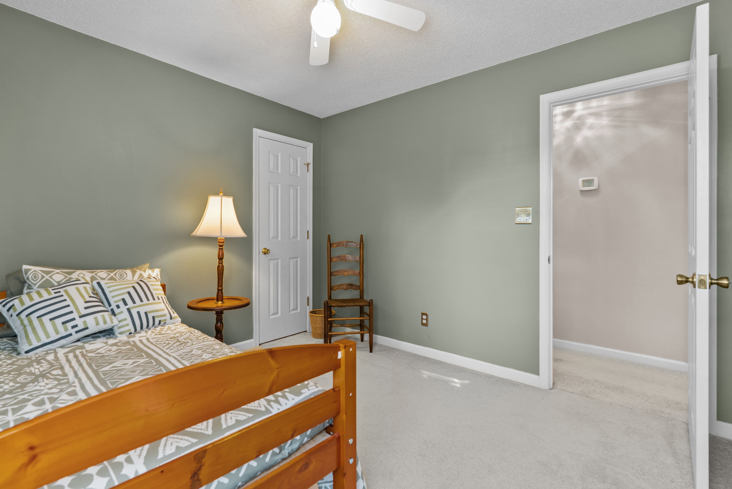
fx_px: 325
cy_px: 244
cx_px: 366
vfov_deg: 73.8
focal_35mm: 16
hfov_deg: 96.7
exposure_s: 1/2.5
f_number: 7.1
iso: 1000
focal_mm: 16
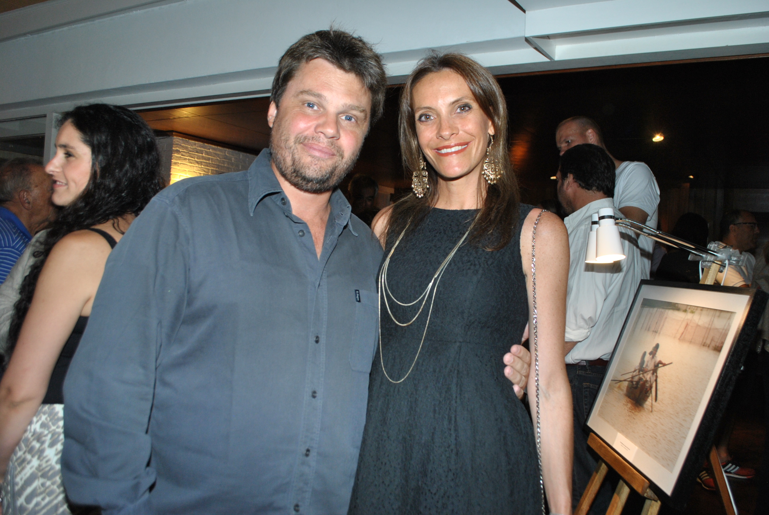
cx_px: 384
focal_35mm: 33
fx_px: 706
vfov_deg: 40.1
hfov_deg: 57.2
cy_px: 258
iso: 400
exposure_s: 1/60
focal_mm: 22
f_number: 5.6
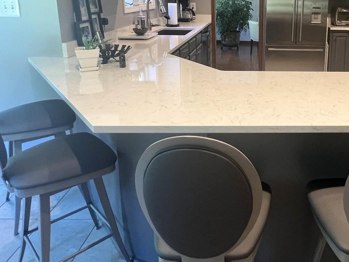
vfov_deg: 45.1
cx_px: 268
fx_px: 302
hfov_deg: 56.5
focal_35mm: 30
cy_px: 64
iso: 160
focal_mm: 1.57
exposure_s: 1/60
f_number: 1.8
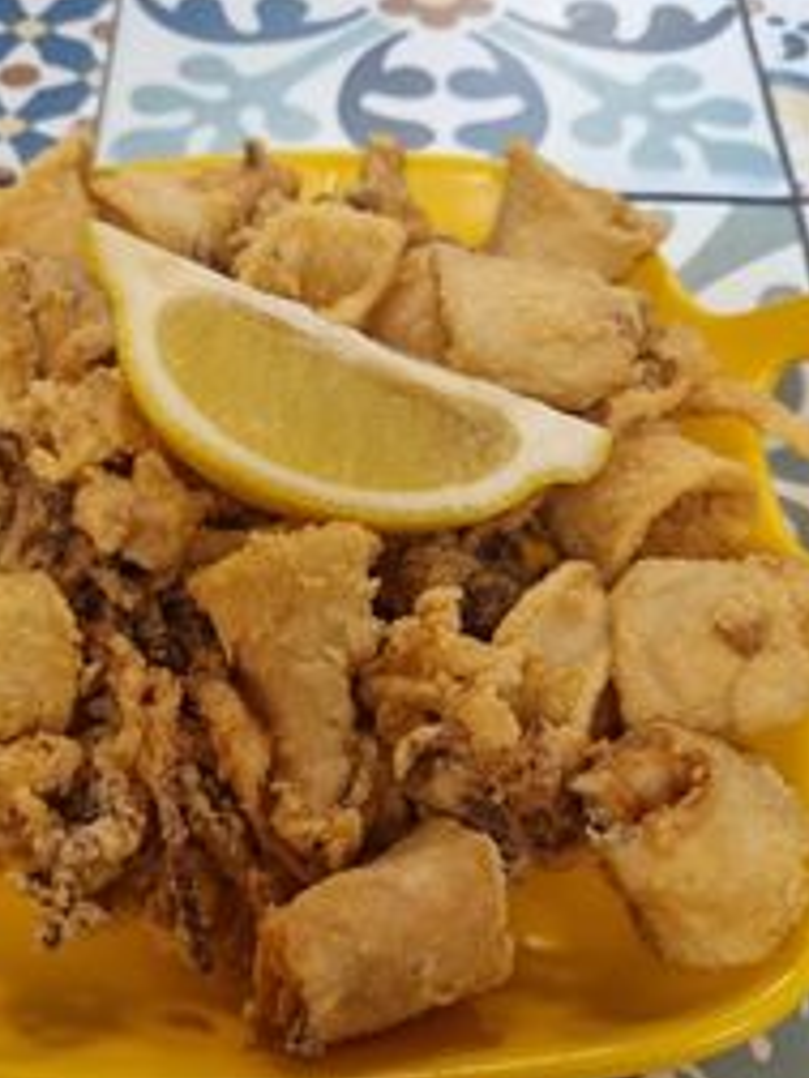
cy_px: 620
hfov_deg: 32.8
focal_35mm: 44
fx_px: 1371
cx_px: 338
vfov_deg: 42.8
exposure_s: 1/100
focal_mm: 5.4
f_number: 1.8
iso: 250
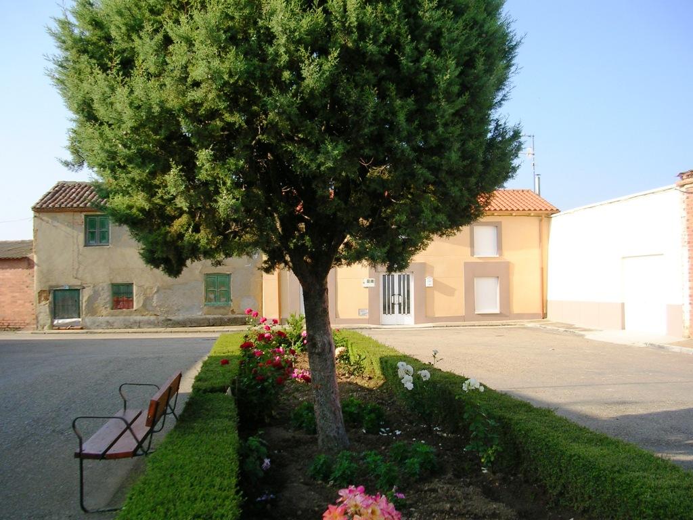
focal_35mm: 38
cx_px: 346
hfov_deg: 49.0
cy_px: 260
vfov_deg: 37.7
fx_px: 761
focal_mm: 5.8
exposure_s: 1/527
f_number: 2.8
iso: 50
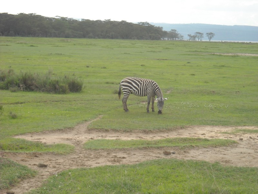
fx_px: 783
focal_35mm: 105
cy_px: 97
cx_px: 129
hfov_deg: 18.7
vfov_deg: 14.1
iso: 84
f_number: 4.7
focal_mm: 17.1
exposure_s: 1/250
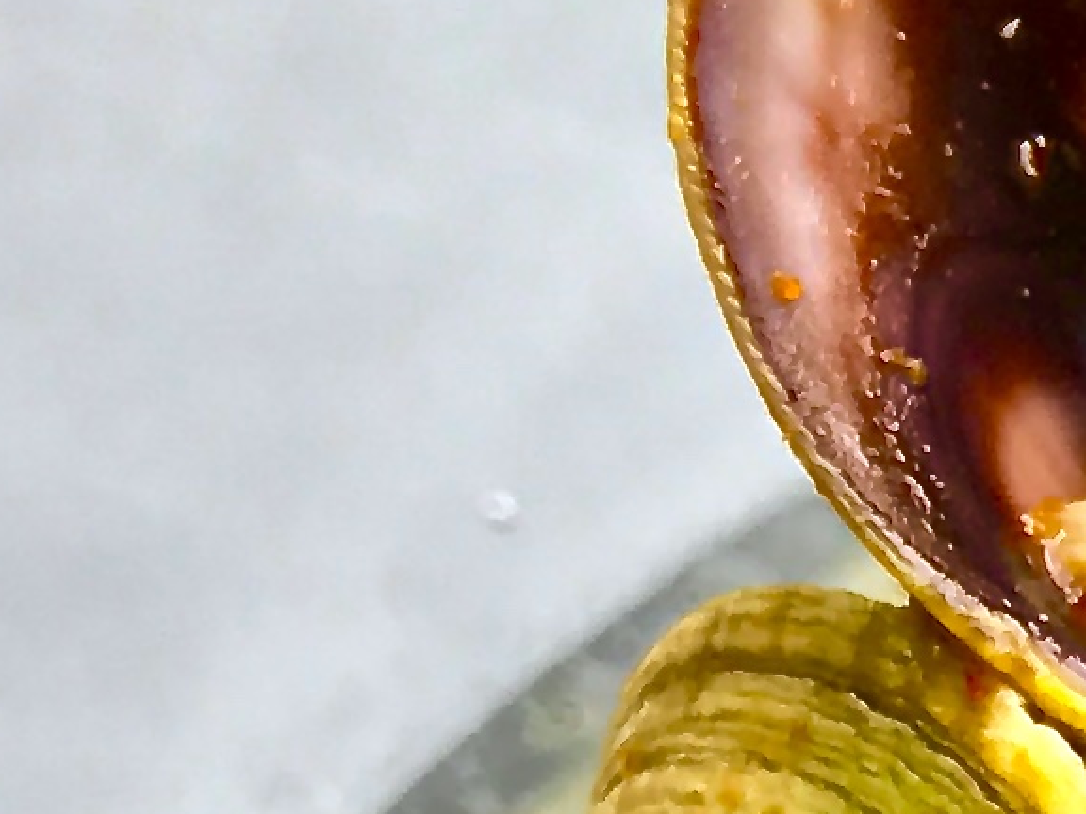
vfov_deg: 7.4
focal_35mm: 196
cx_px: 2568
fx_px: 6149
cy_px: 1264
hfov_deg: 9.1
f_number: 1.8
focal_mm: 3.99
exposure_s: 1/107
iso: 20
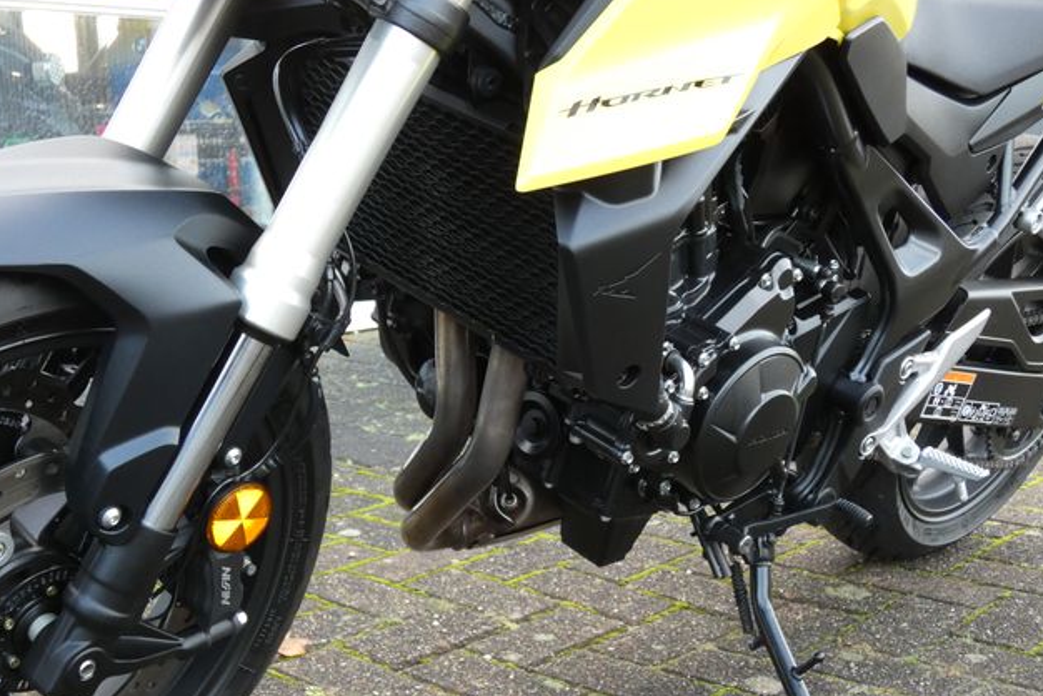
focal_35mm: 51
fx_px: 1478
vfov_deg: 26.5
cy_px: 385
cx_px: 518
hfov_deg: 38.9
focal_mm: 8.6
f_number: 3.8
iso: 500
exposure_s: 1/80
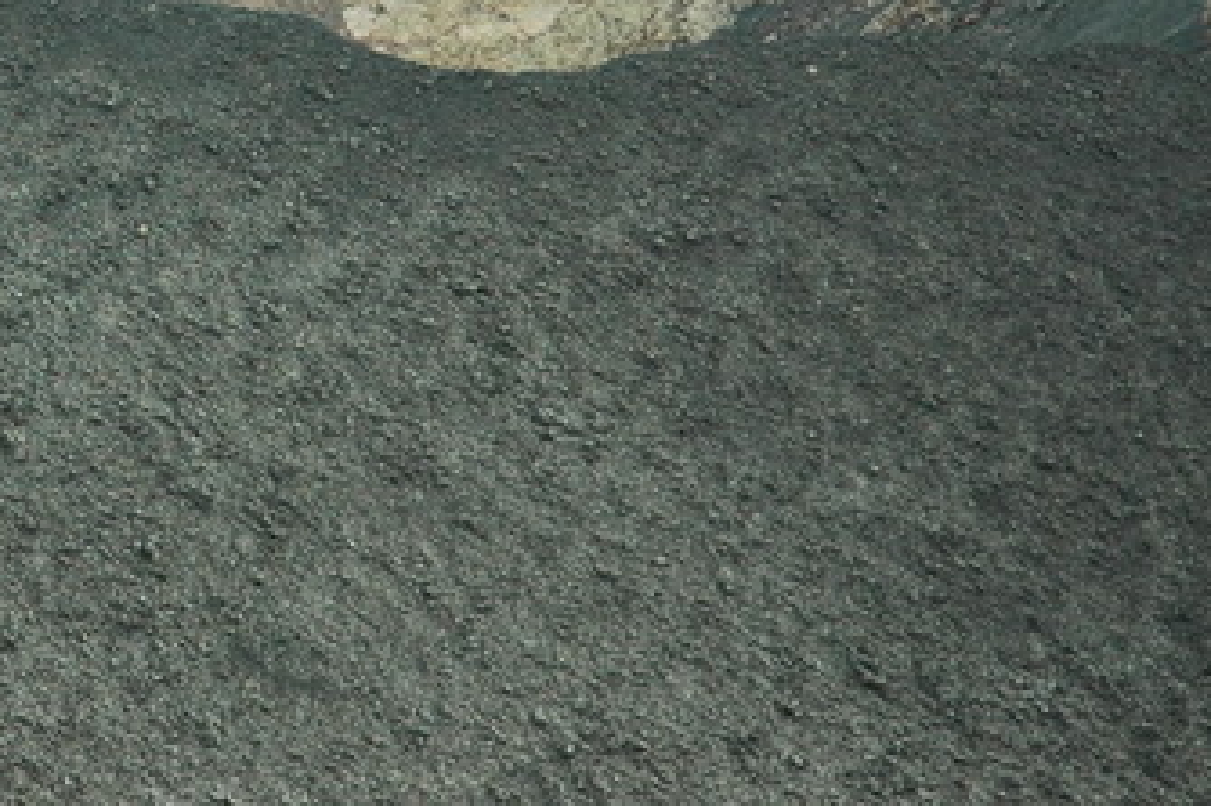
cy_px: -5
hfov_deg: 9.1
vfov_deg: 6.1
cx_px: -7
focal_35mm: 226
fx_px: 7598
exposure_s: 1/160
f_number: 6.3
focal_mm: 70
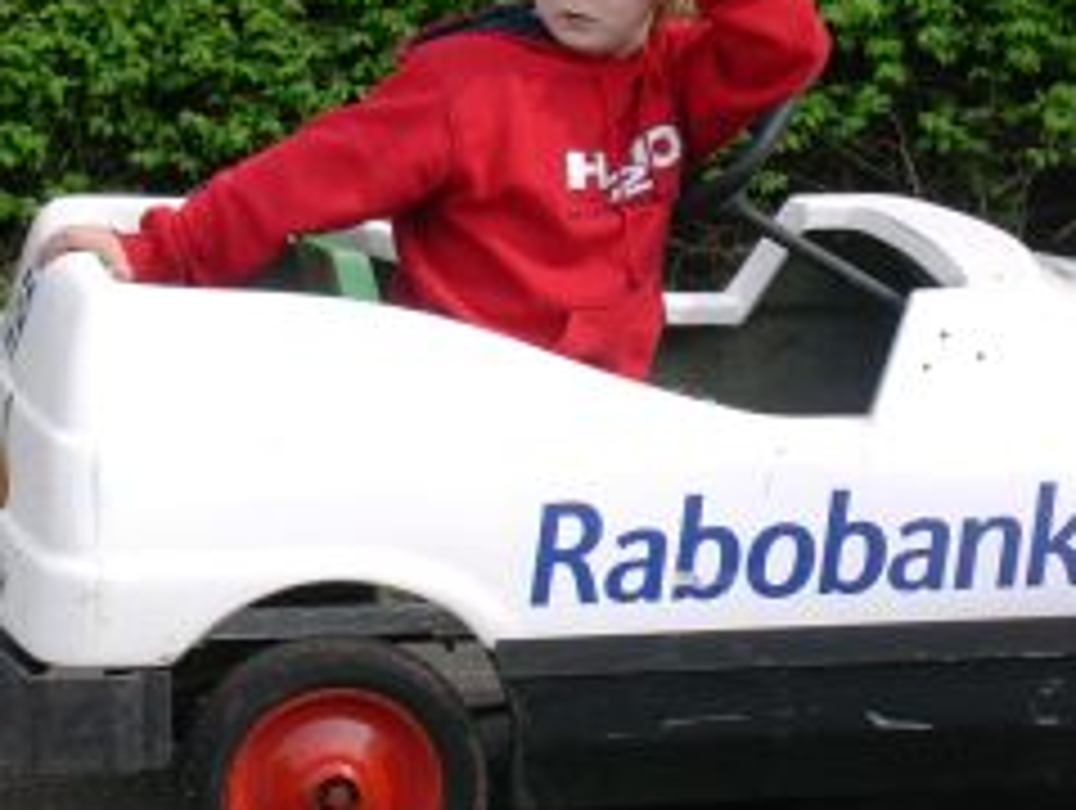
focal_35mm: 183
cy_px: 238
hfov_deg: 10.8
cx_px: 594
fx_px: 5697
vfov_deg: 8.1
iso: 70
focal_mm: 16.8
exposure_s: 1/203
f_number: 4.8
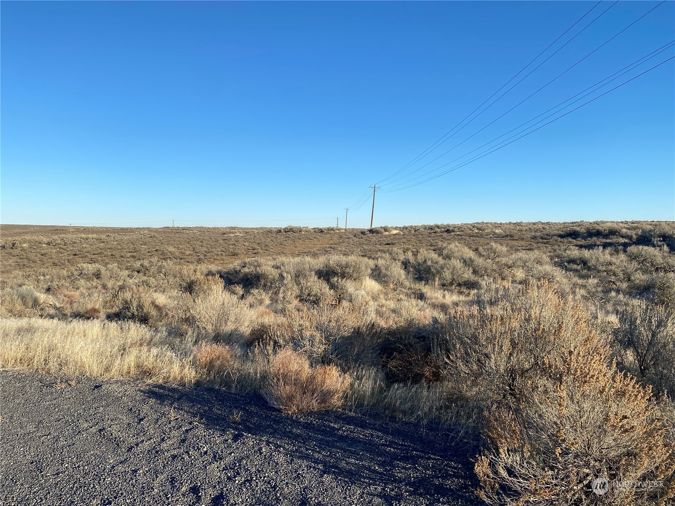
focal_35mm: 26
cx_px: 338
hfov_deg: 67.3
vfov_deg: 53.1
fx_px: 507
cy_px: 253
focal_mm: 4.25
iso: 32
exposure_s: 1/2315
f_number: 1.8
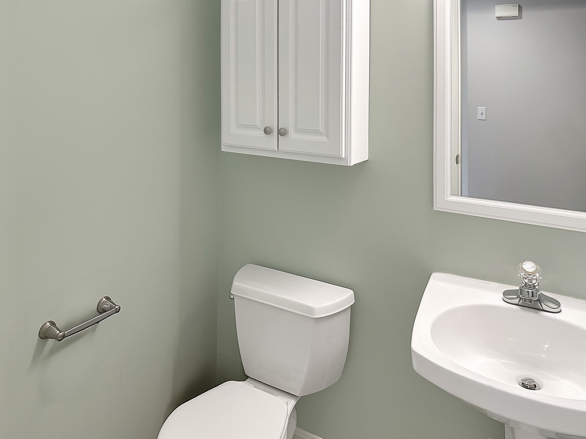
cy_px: 220
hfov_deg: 71.6
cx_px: 293
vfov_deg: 56.8
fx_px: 406
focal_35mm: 24
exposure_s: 1/120
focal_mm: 6.86
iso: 200
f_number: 1.8
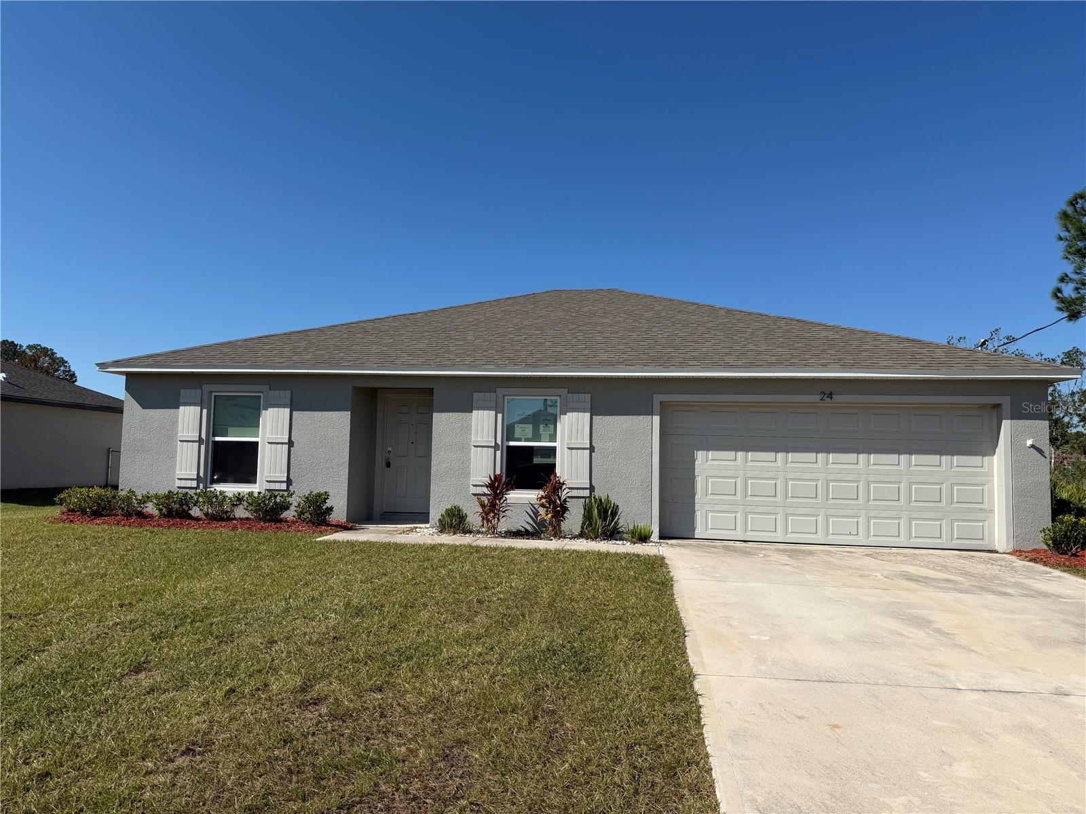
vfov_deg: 56.8
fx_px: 753
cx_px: 543
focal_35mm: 24
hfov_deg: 71.6
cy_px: 407
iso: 80
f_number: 1.78
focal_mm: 6.76
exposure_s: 1/7353
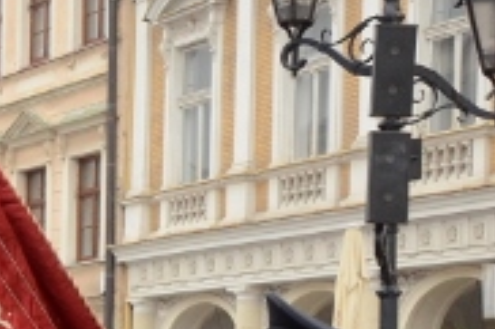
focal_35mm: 158
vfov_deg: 8.5
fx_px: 2170
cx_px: -364
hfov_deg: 12.1
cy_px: 454
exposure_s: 1/500
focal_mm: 24
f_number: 8
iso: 1000
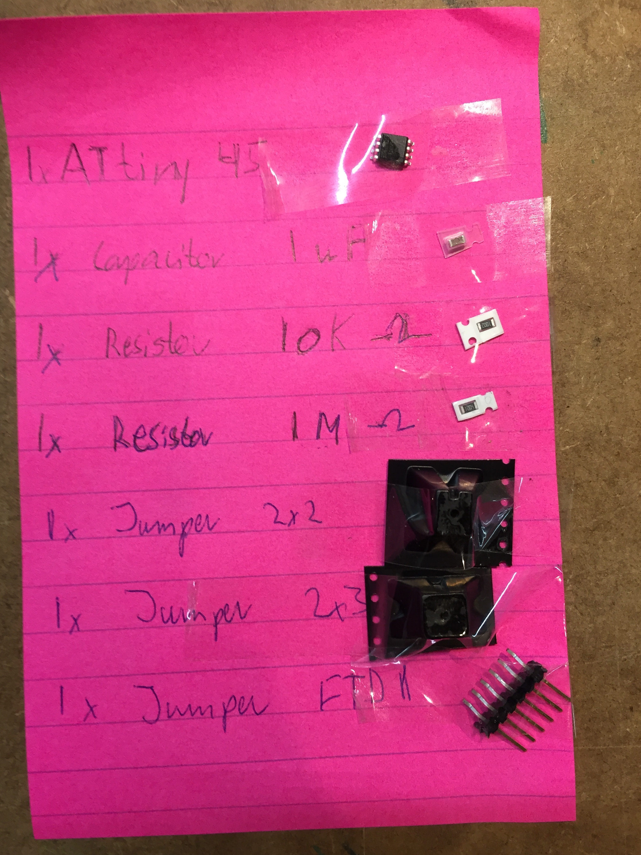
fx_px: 741
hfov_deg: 46.8
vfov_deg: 60.0
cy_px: 424
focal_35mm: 30
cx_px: 316
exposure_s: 1/33
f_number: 2.2
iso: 100
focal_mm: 4.15
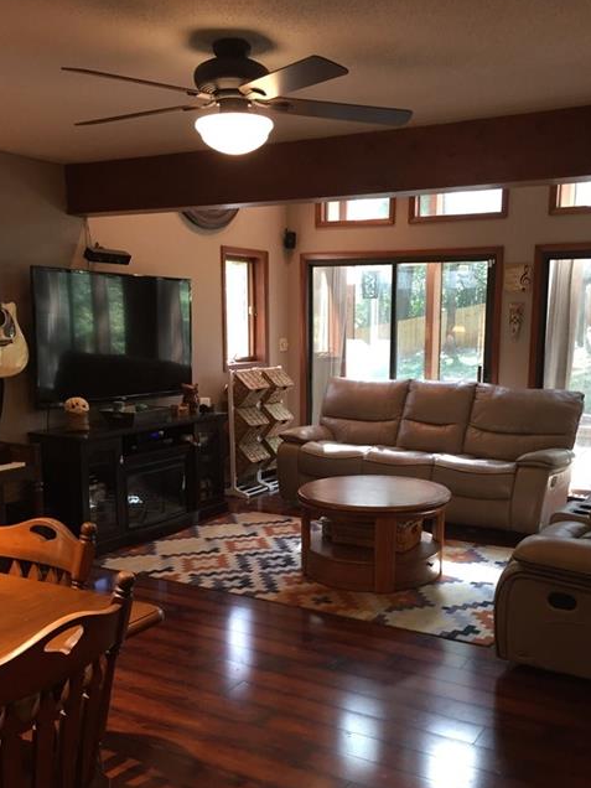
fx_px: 797
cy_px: 462
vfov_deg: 52.4
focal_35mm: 35
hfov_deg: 40.6
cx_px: 337
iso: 80
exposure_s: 1/30
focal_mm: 4.15
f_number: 2.2
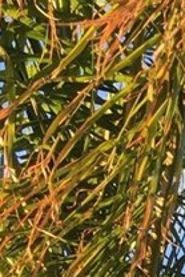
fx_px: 1139
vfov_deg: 12.1
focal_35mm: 148
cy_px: 578
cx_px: 482
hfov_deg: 8.3
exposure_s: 1/204
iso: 25
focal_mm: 4.15
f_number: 2.2
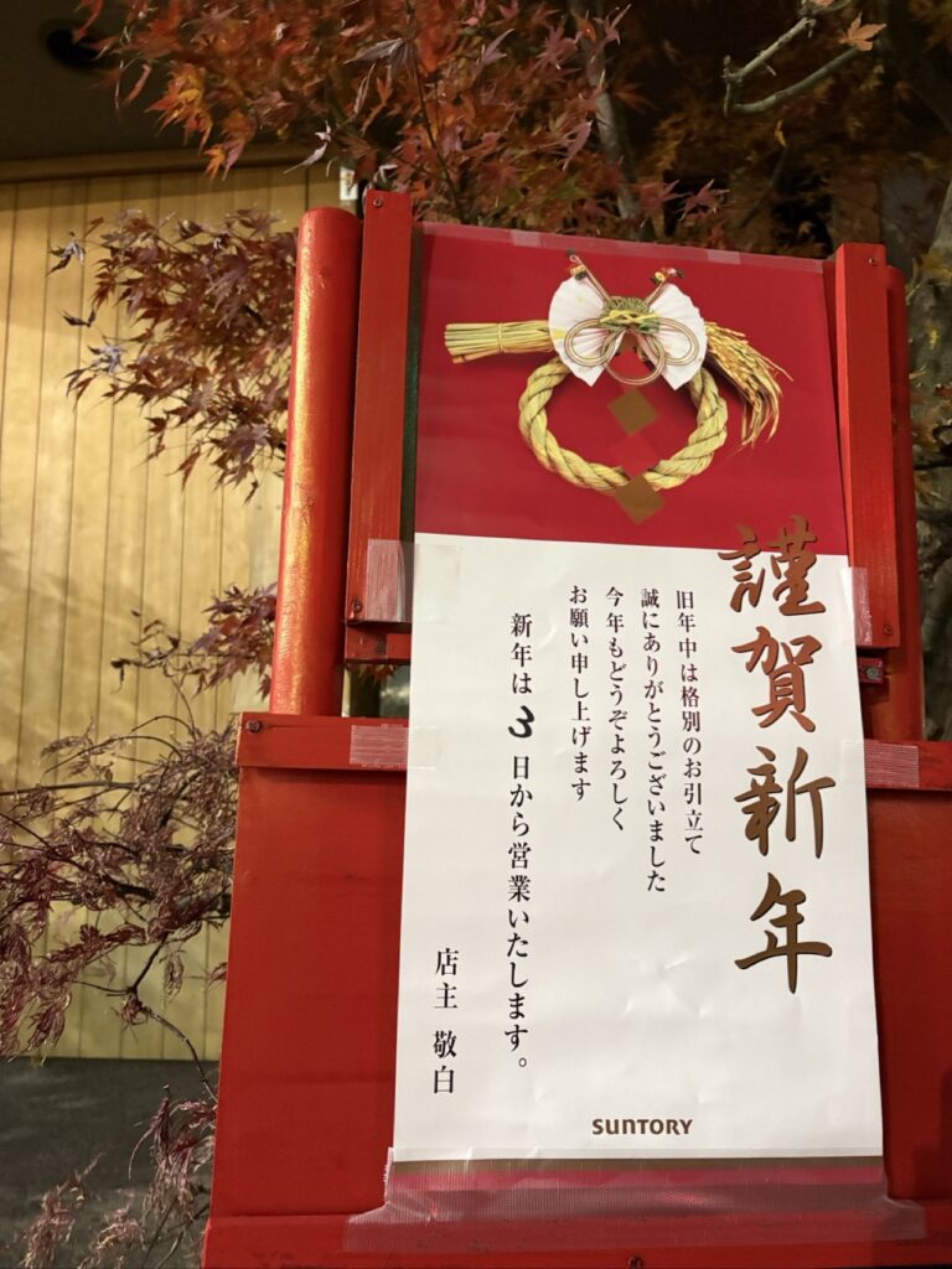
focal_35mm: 26
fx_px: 953
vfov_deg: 67.3
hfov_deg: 53.1
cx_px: 476
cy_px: 634
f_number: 1.6
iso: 800
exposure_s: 1/20
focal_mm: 5.96
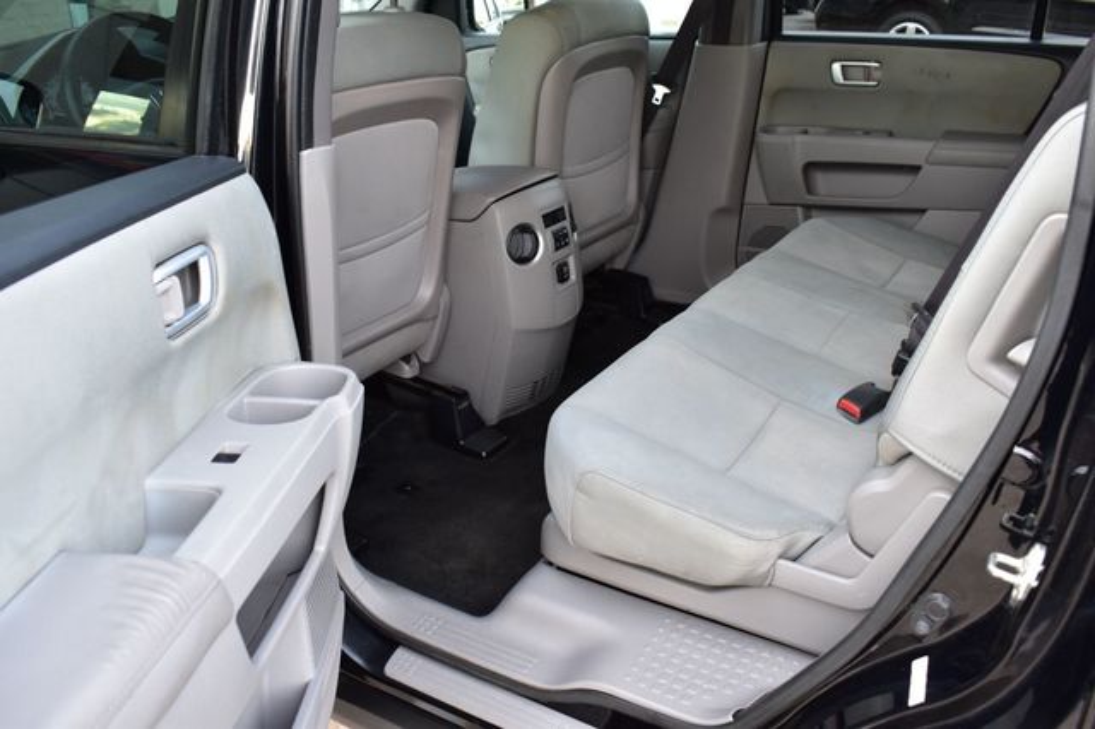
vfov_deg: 41.7
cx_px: 548
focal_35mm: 32
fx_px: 958
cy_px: 364
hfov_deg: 59.5
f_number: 7.1
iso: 400
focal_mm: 21
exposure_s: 1/25
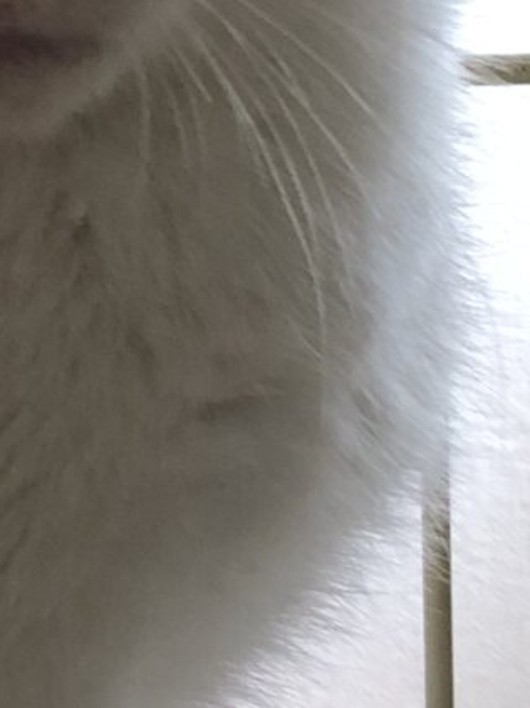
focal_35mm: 170
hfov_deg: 8.6
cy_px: 96
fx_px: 3474
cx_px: -168
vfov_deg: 11.6
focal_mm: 4
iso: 40
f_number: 1.8
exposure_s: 1/17
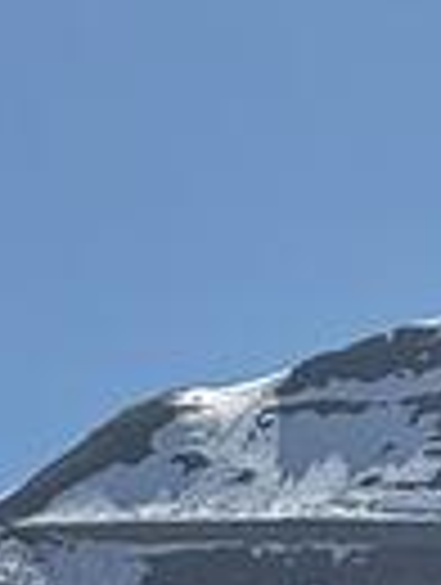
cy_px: 1300
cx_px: 1154
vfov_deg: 3.2
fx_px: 10311
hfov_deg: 2.4
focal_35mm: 609
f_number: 2.8
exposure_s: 1/686
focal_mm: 9
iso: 25
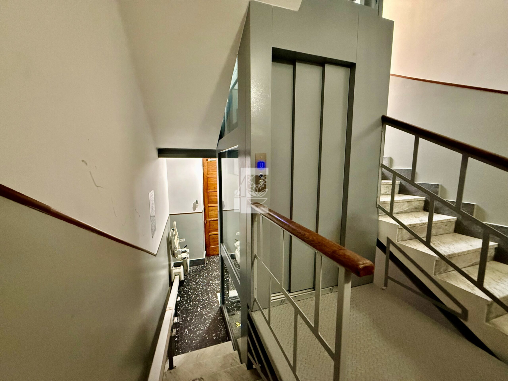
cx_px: 254
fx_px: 205
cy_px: 190
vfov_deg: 85.7
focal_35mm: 14
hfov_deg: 102.1
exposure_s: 1/60
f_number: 2.2
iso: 1000
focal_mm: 2.22
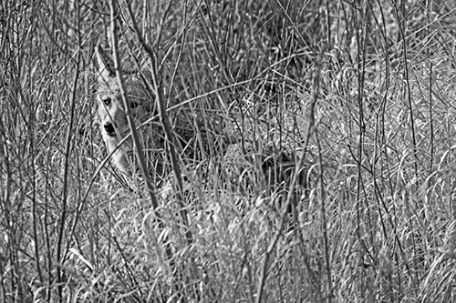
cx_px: 228
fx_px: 15194
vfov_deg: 1.1
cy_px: 152
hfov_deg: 1.7
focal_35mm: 1200
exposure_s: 1/1250
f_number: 13
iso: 1250
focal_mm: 1200
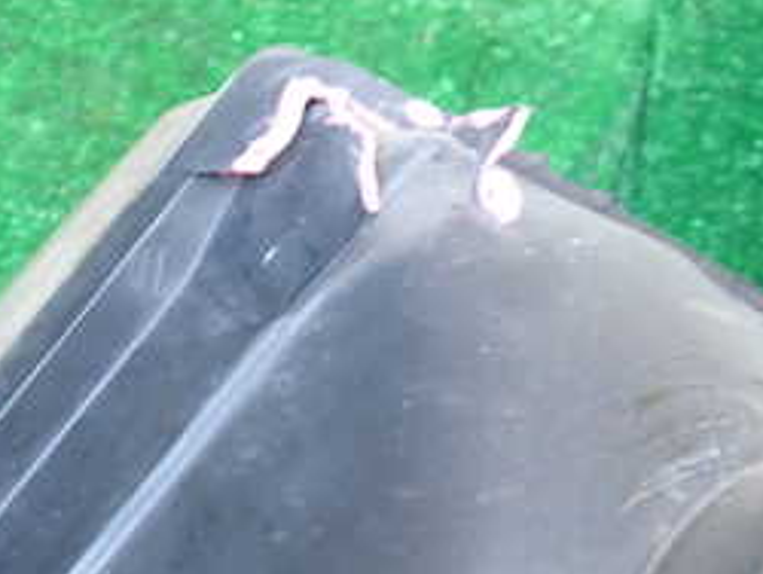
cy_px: 583
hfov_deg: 31.3
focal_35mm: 60
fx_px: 1324
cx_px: 146
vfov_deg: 23.4
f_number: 2
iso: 200
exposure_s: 1/30
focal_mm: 4.5
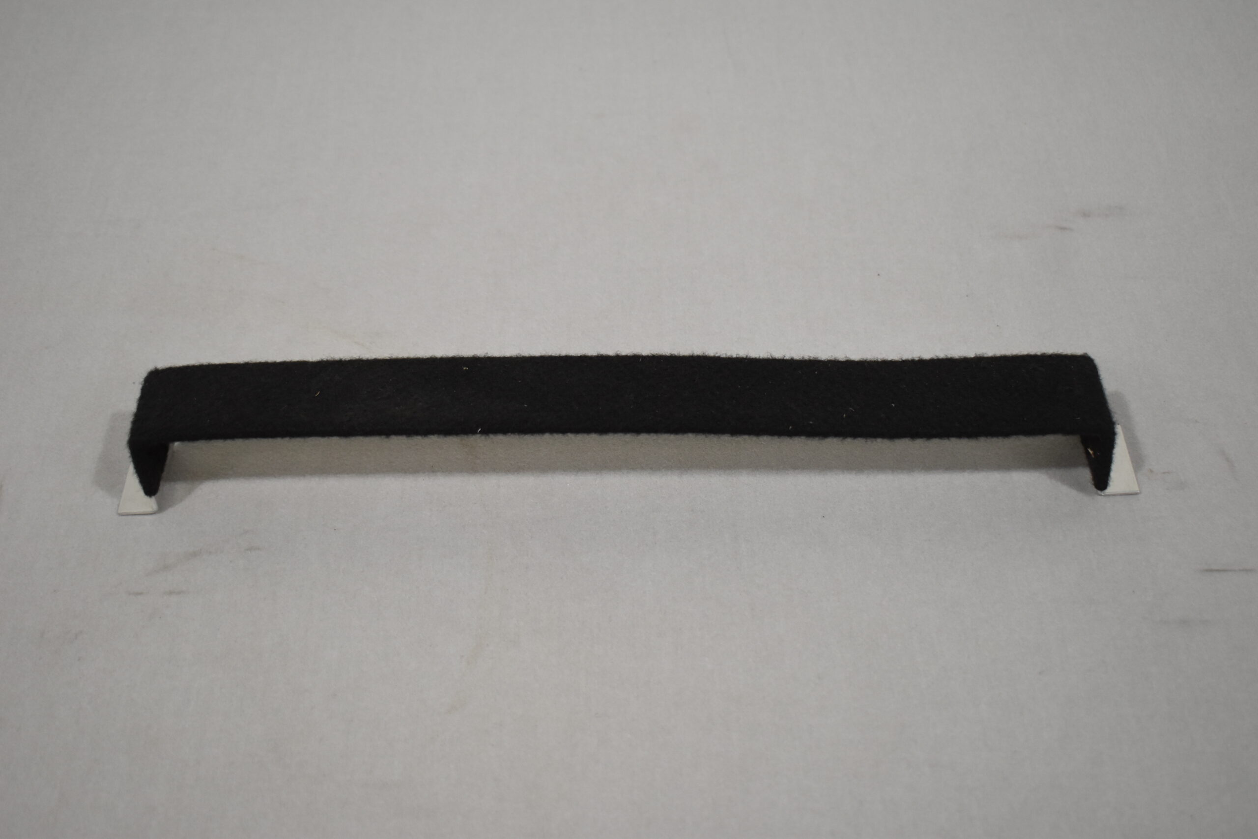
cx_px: 629
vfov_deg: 26.5
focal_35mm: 51
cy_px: 420
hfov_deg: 38.9
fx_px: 1782
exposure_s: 1/250
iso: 800
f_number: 4.5
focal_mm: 34
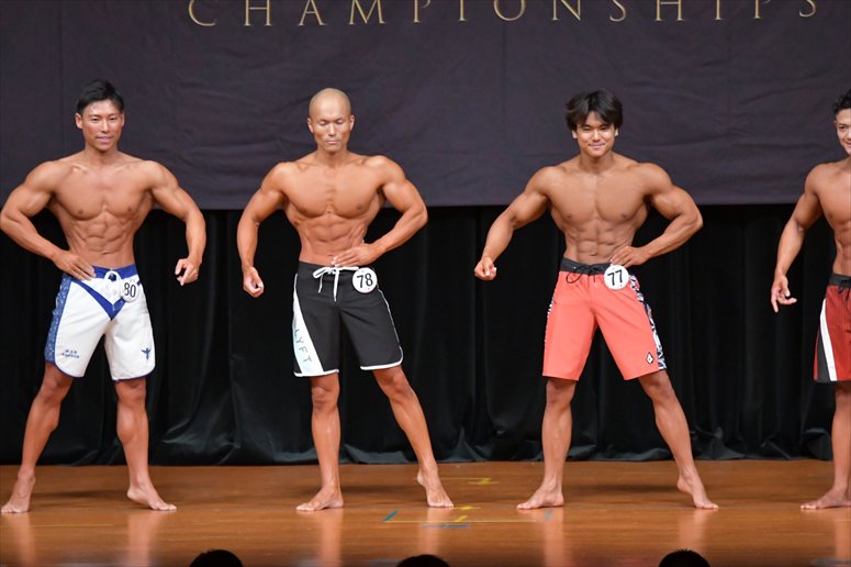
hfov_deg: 8.1
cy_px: 284
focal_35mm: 255
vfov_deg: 5.4
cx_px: 426
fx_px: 6025
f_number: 5.6
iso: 5000
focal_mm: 170
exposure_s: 1/400
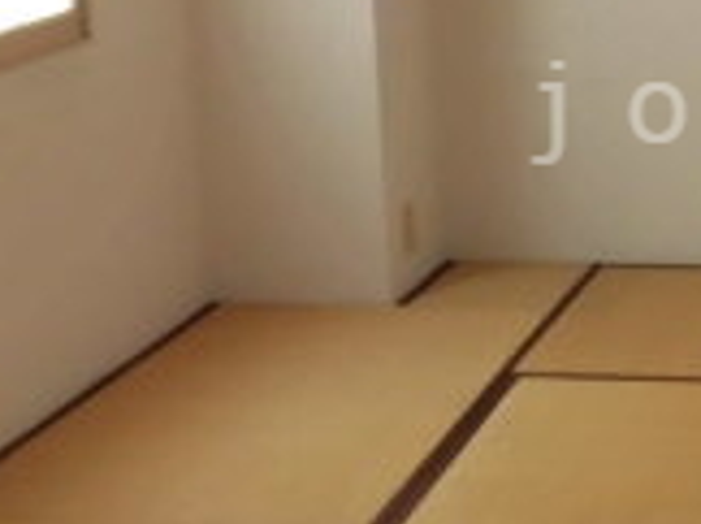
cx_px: 826
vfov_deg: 15.4
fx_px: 1921
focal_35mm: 95
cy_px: 113
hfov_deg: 19.5
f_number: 3.1
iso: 200
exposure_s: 1/50
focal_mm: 4.3
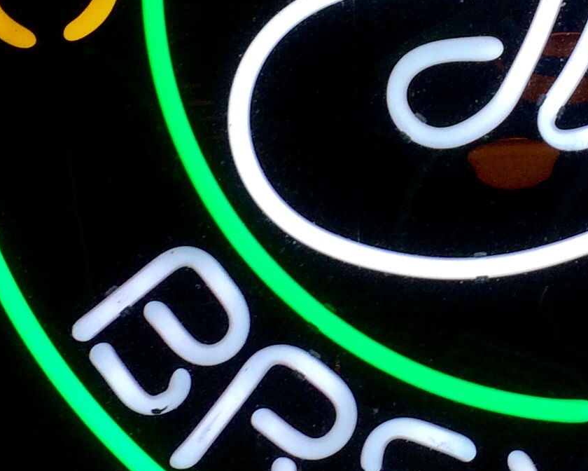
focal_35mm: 110
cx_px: 554
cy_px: -8
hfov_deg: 17.2
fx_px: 1914
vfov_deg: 13.8
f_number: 2.2
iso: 50
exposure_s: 1/120
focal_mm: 4.15
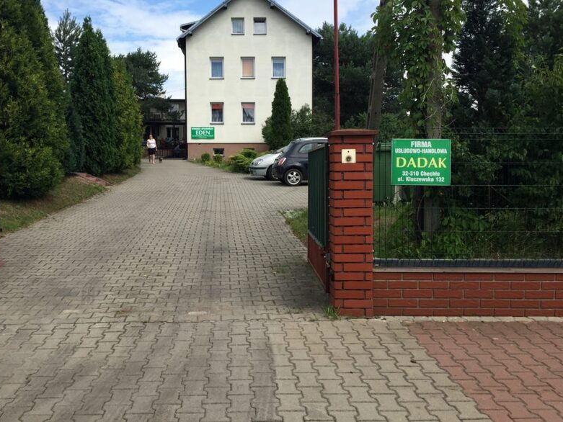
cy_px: 183
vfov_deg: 42.9
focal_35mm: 33
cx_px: 245
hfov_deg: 55.2
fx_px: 537
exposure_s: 1/1582
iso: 32
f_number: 2.2
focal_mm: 4.15
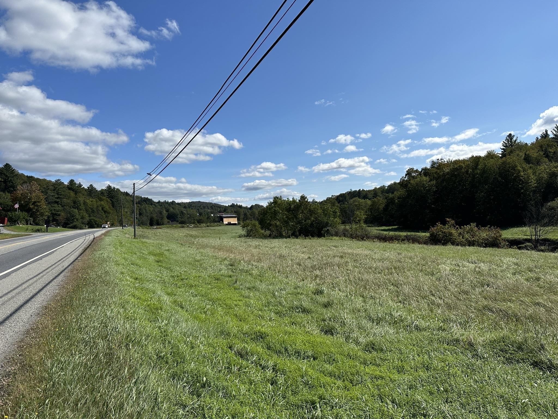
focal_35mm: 24
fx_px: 387
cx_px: 279
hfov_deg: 71.6
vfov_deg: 56.8
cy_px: 210
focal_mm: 6.86
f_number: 1.78
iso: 80
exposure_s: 1/8197
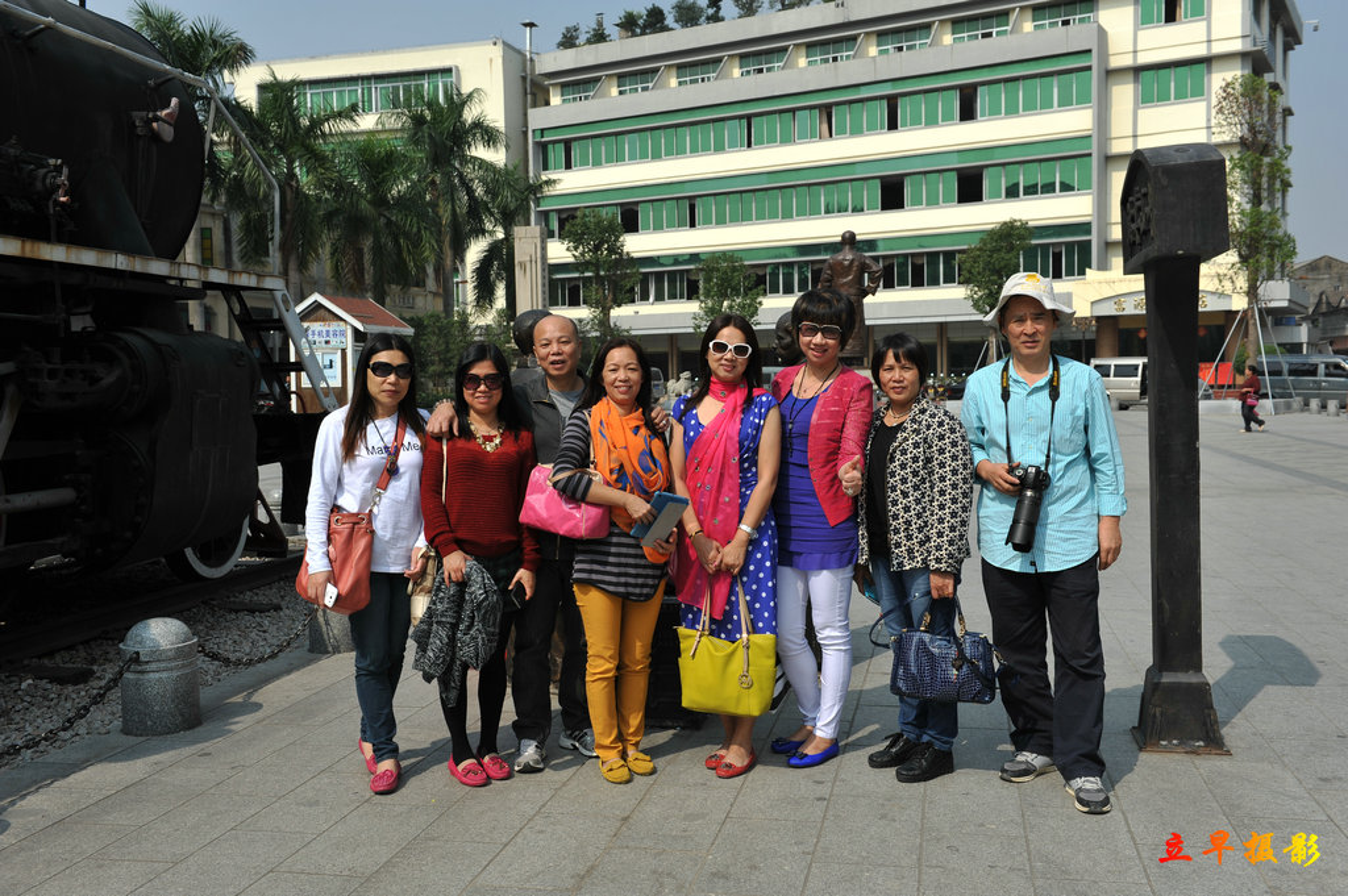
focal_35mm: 35
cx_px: 674
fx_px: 1309
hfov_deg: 54.5
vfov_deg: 37.8
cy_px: 448
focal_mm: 35
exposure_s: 1/500
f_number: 8
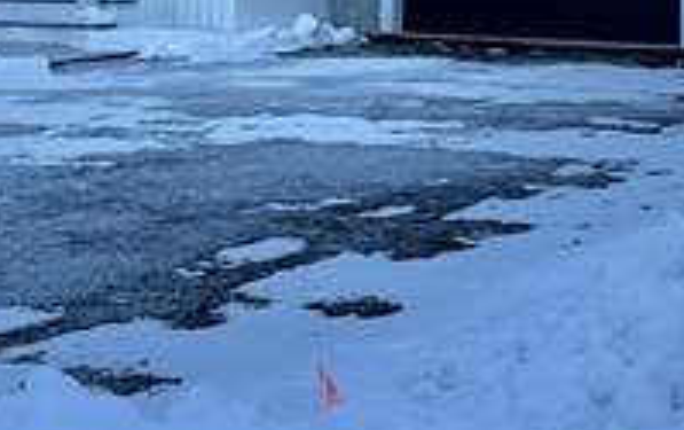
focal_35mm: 98
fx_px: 1829
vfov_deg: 11.4
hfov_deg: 21.1
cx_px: 474
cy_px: -564
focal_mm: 6.86
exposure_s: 1/1339
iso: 80
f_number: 1.78
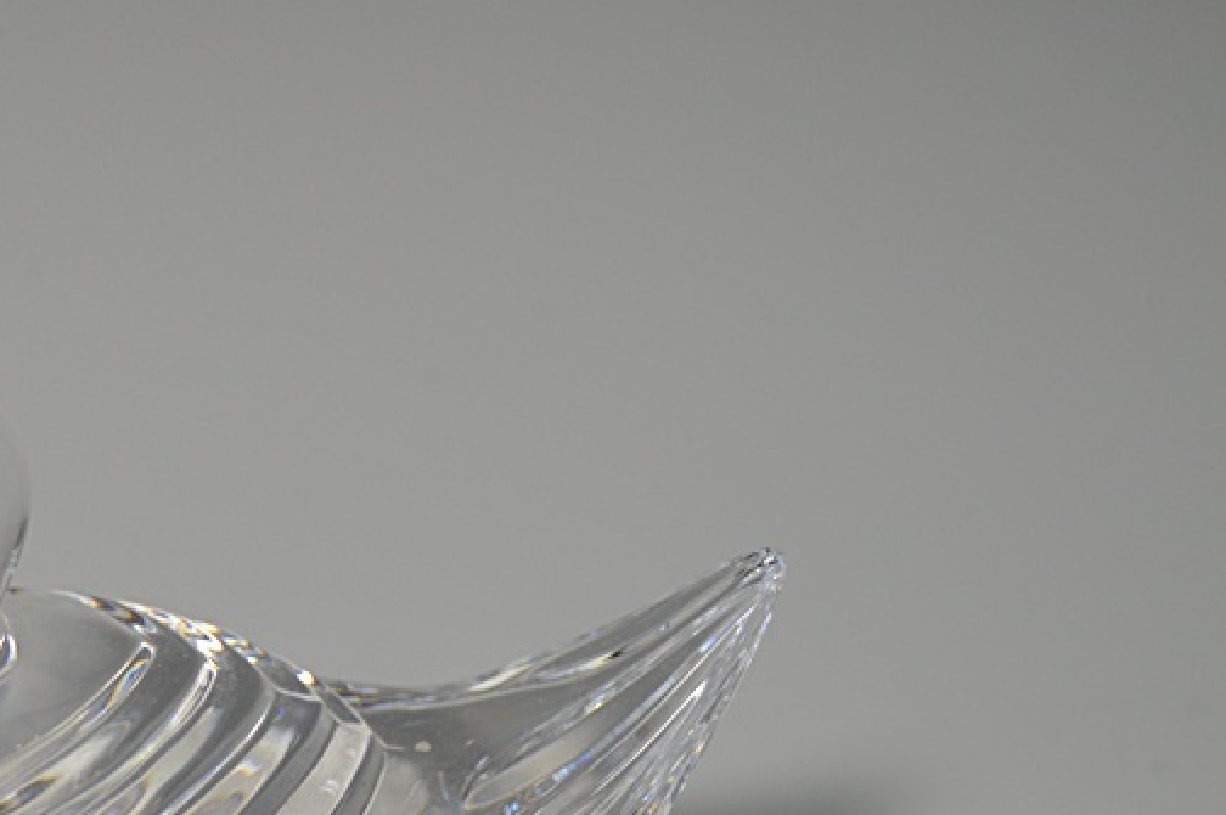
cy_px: 636
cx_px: 131
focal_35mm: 113
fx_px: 3844
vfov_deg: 12.1
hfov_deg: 17.9
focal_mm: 38
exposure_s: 1/125
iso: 160
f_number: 5.6
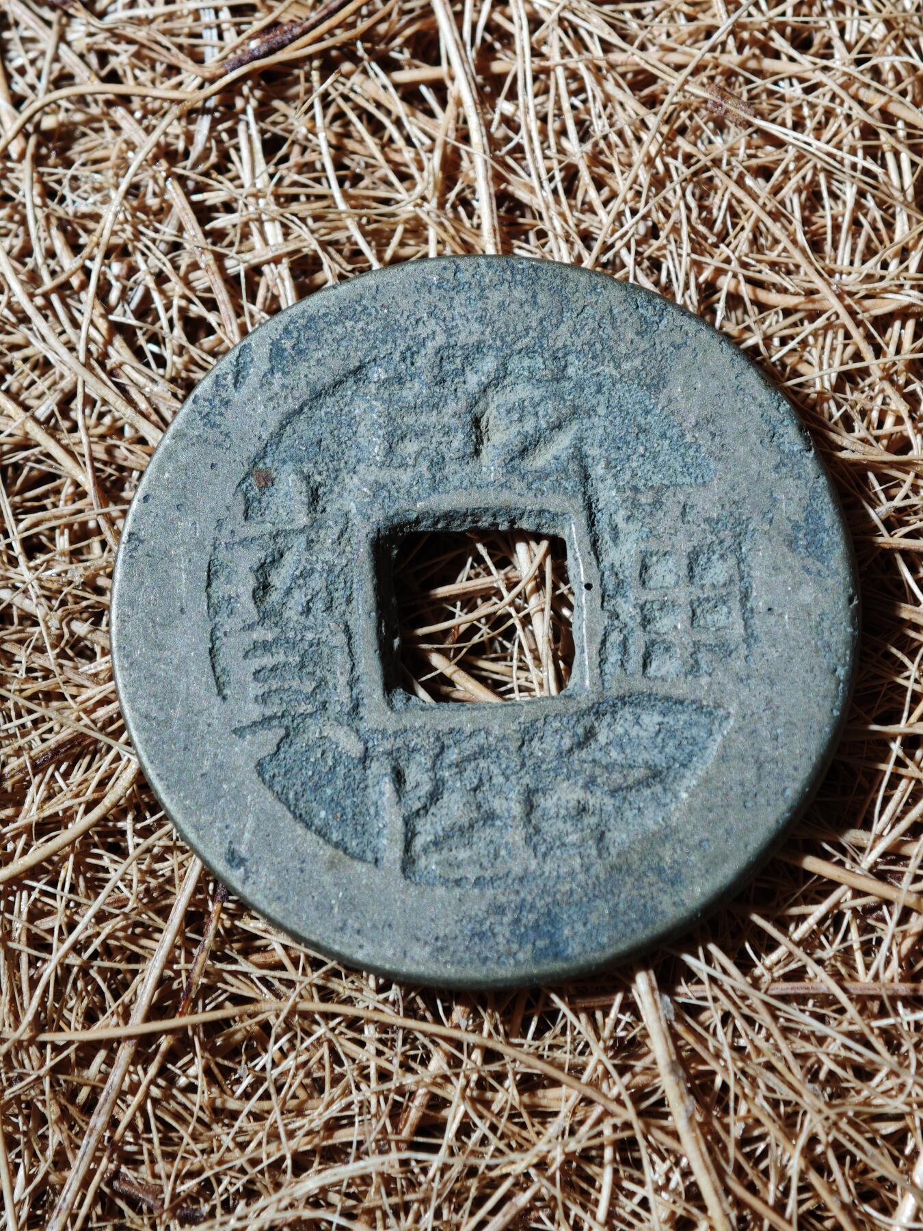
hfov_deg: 16.2
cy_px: 616
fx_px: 3235
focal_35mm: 91
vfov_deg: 21.5
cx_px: 462
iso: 200
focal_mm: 9
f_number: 2
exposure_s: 1/100
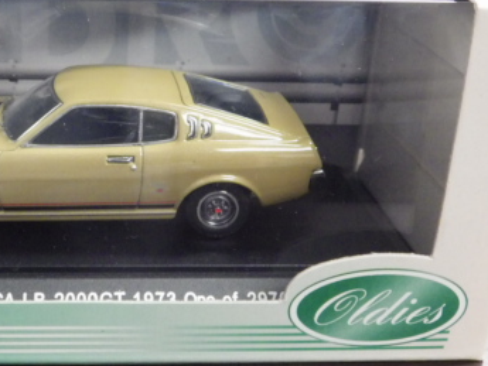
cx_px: 95
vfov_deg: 23.2
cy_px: 129
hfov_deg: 30.0
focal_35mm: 63
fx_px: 888
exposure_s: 1/25
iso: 800
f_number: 3.4
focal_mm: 6.2
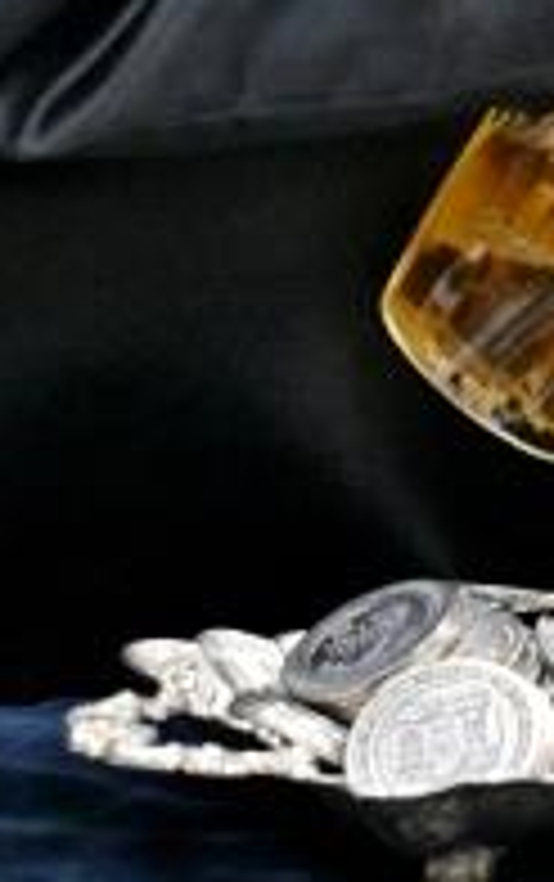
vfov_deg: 12.1
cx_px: 707
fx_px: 3974
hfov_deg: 7.9
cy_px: -461
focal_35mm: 165
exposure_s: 1/125
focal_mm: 31
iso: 2000
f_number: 4
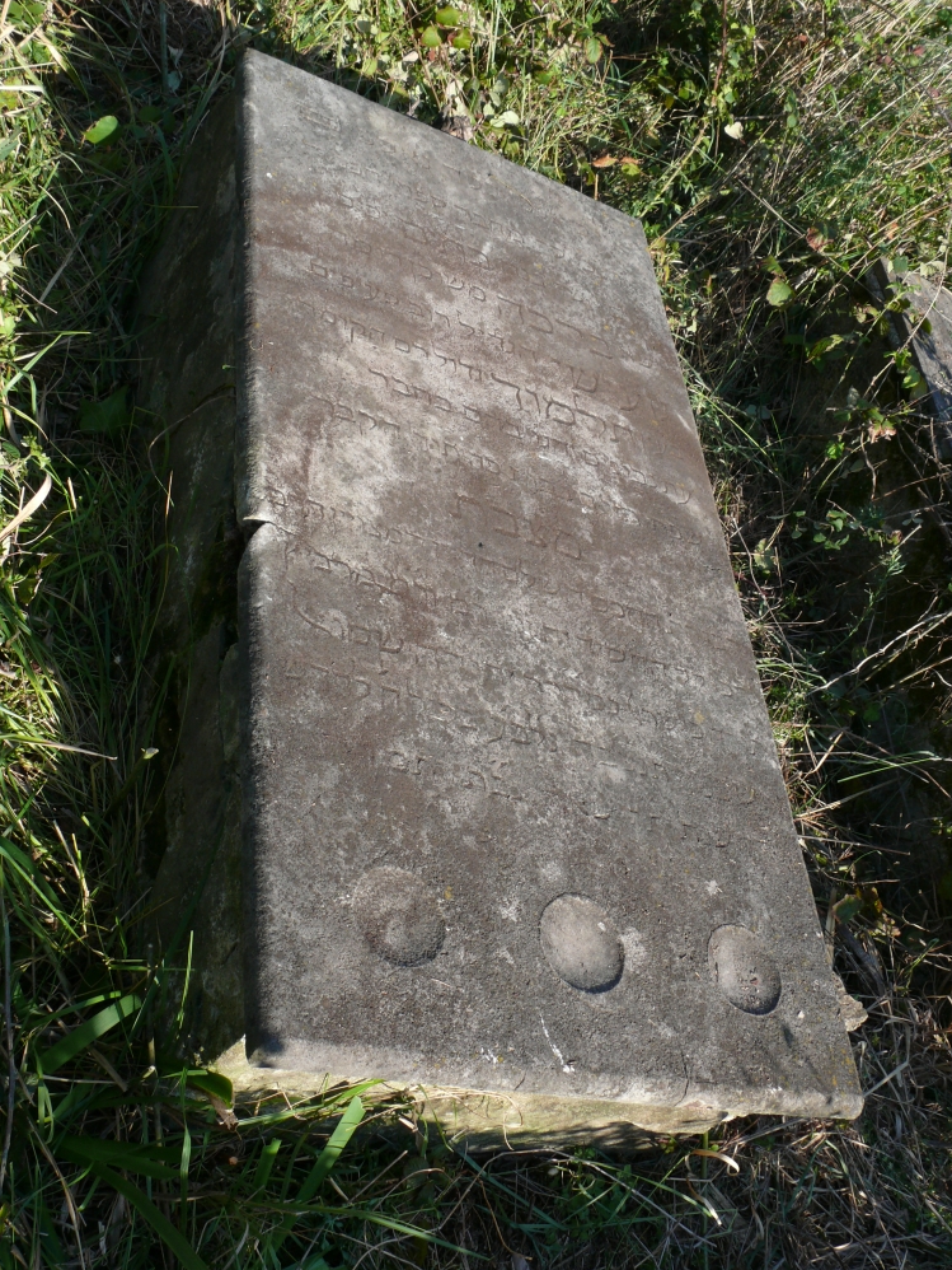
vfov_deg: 46.8
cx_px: 468
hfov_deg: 36.0
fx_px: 1466
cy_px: 634
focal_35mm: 40
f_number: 5
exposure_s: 1/250
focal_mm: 8.2
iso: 100
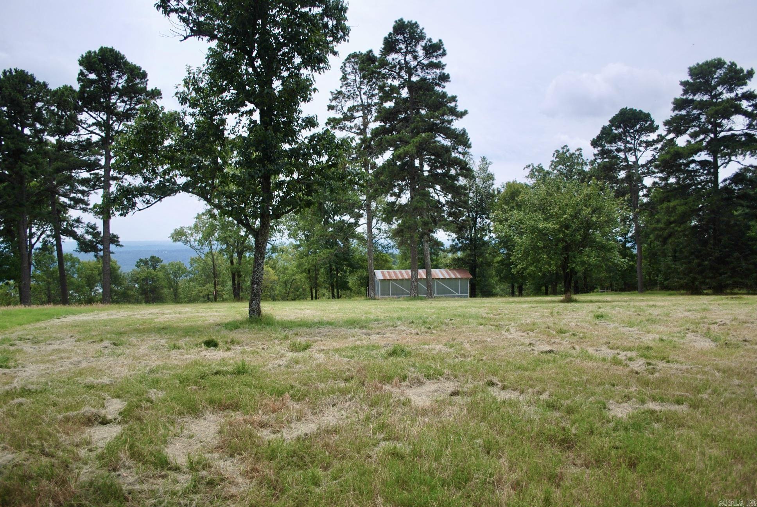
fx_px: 568
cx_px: 378
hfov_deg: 67.3
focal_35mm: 27
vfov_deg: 48.0
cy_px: 254
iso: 100
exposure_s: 1/1250
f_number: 3.5
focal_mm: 18
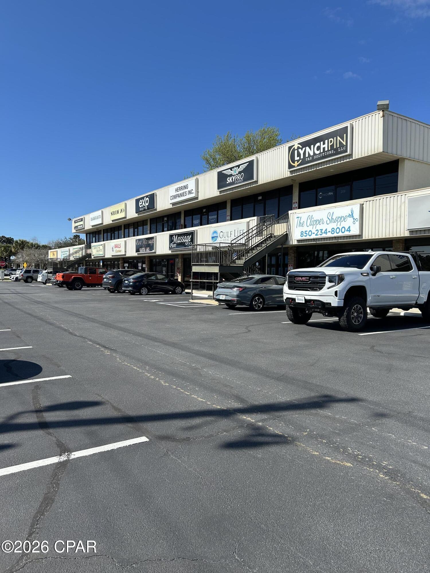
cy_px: 286
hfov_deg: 53.1
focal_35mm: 26
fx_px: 431
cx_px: 215
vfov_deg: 67.3
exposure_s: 1/3704
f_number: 1.5
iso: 50
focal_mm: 5.7
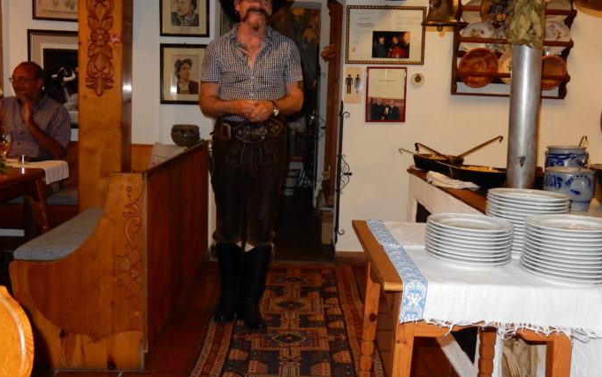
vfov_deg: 32.8
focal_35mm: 39
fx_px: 640
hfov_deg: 50.4
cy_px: 174
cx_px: 297
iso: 320
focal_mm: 6.4
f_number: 4
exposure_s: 1/30
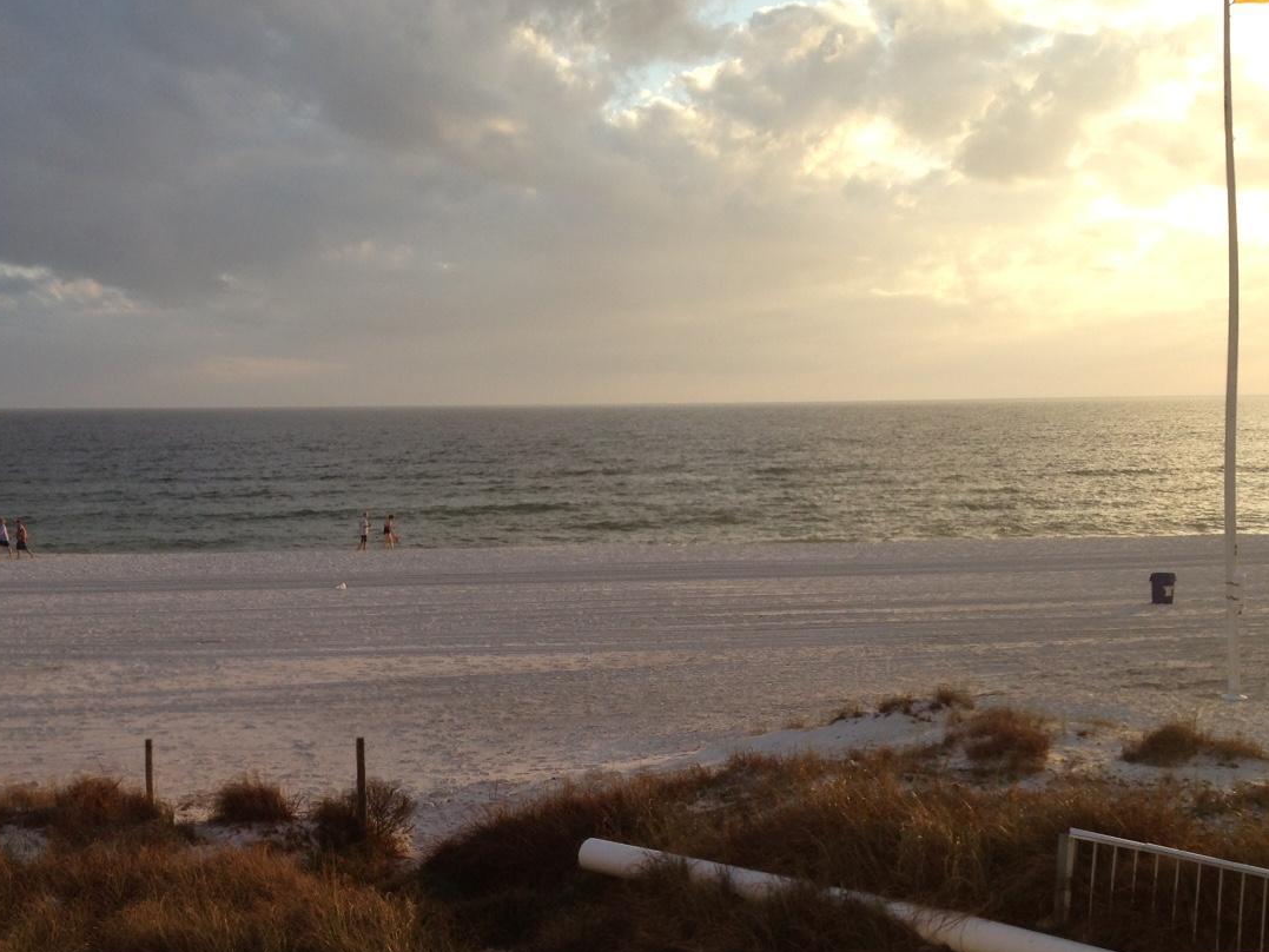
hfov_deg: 37.8
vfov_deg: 28.7
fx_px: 1833
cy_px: 699
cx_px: 423
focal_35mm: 50
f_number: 2.4
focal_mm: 4.12
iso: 50
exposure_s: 1/583
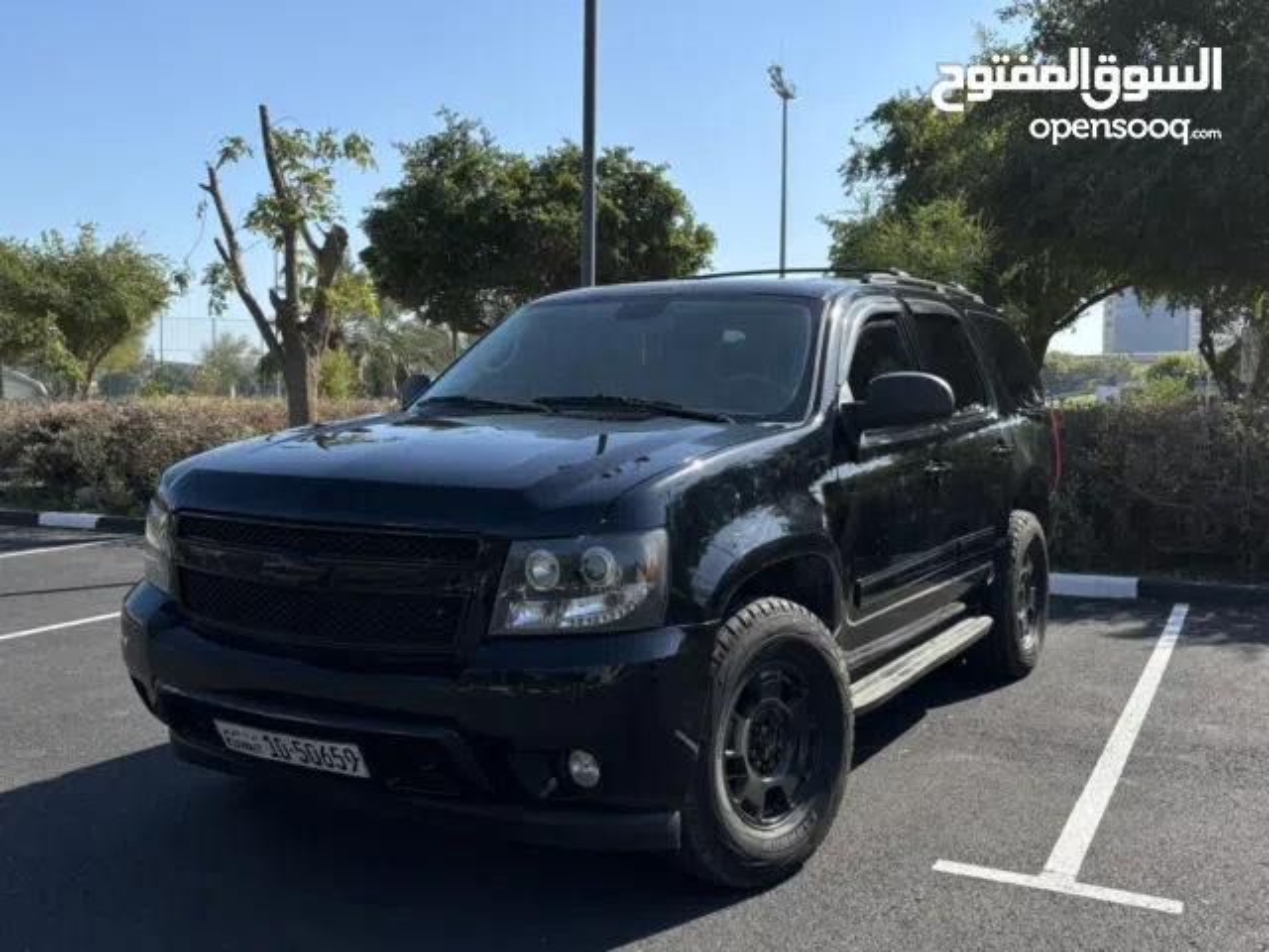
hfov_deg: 67.3
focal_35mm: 26
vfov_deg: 53.1
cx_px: 634
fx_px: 953
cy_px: 476
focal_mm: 5.96
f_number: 1.6
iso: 50
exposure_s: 1/3534
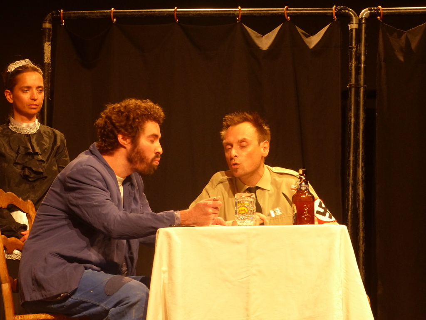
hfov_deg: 10.3
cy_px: 160
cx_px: 213
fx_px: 2363
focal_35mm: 192
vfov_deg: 7.7
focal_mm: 34.5
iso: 400
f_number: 4
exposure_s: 1/25
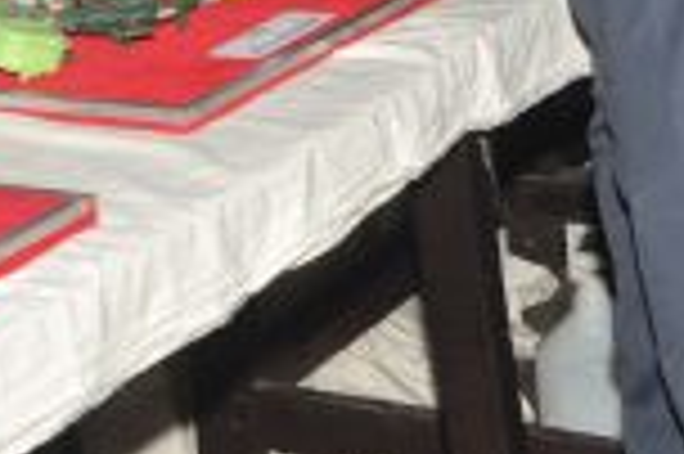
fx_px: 2467
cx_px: -225
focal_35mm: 130
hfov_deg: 15.0
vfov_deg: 10.0
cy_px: -346
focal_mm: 22
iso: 200
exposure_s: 1/125
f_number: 7.1
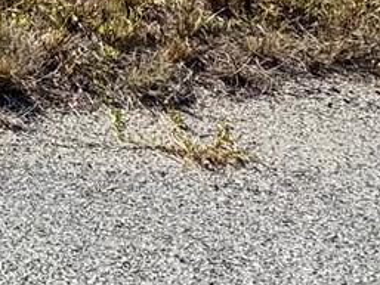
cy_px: -292
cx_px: -368
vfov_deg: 14.1
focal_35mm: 87
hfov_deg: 17.0
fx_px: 955
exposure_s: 1/3106
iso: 50
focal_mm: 2.22
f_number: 2.2
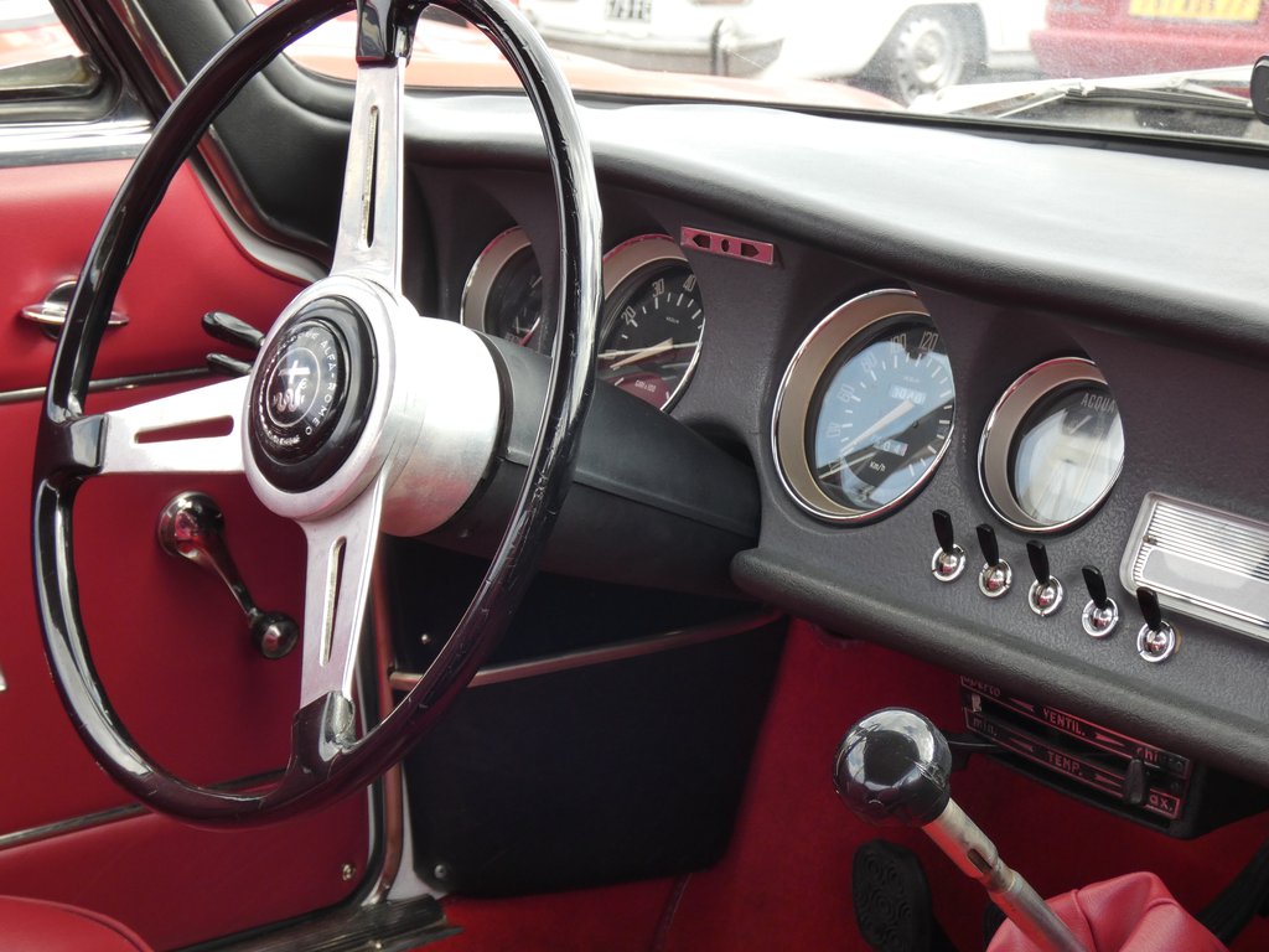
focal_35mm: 66
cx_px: 634
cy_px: 476
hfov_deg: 29.4
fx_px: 2420
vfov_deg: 22.3
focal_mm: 11.9
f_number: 4.2
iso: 100
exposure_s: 1/80
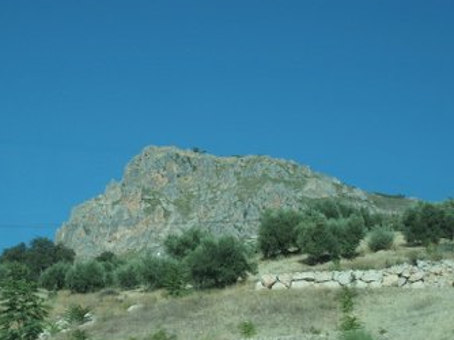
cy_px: 204
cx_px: 150
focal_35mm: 82
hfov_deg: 23.7
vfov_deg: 18.0
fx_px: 1075
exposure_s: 1/640
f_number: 3.5
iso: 100
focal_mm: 12
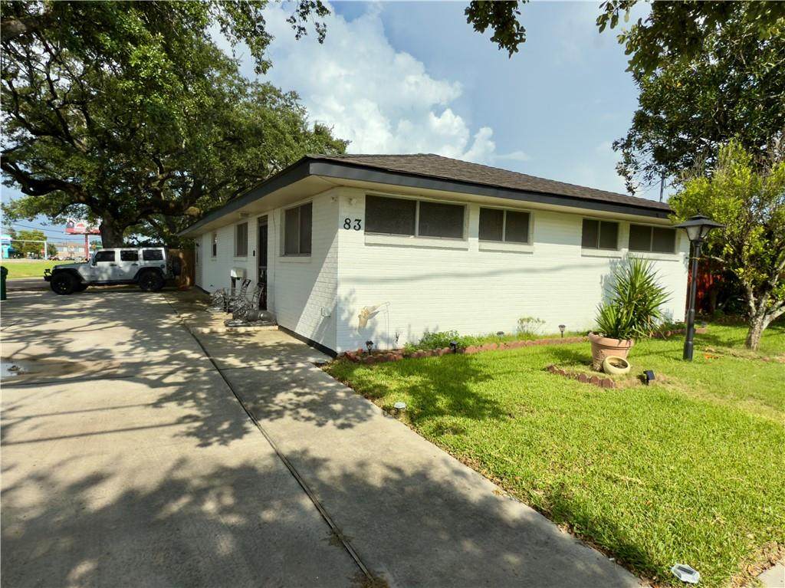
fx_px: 453
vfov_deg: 65.9
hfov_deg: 81.8
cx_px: 392
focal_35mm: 20
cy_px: 294
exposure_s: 1/1477
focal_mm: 2.22
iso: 16
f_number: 2.2
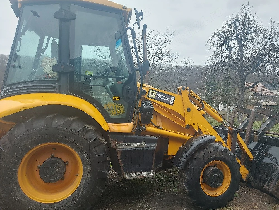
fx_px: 193
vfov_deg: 56.8
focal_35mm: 24
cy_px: 105
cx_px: 140
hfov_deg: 71.6
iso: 50
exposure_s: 1/50
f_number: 1.8
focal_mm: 5.23
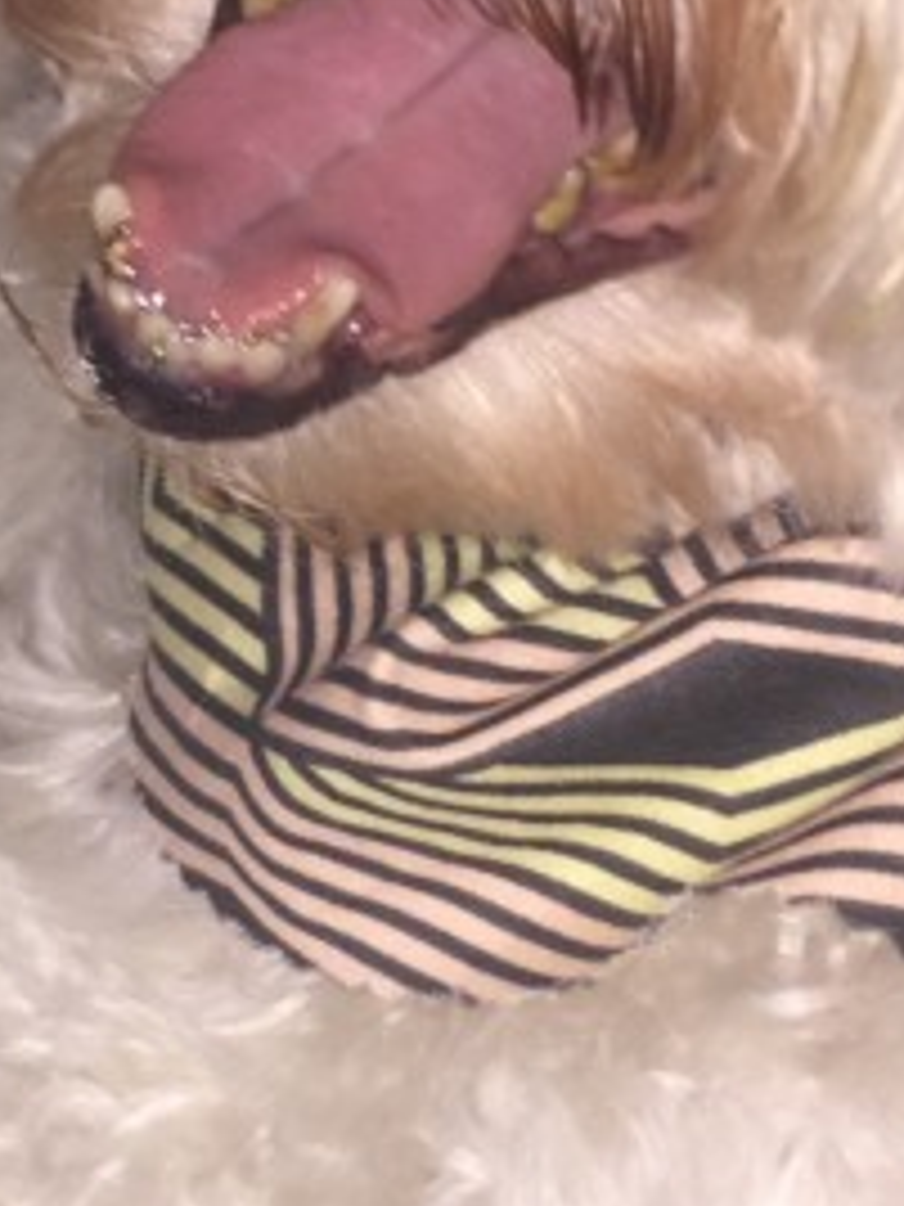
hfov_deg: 12.6
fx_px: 4074
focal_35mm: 117
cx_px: 189
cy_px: 585
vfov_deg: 16.8
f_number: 2.2
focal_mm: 4.15
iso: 32
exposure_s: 1/37
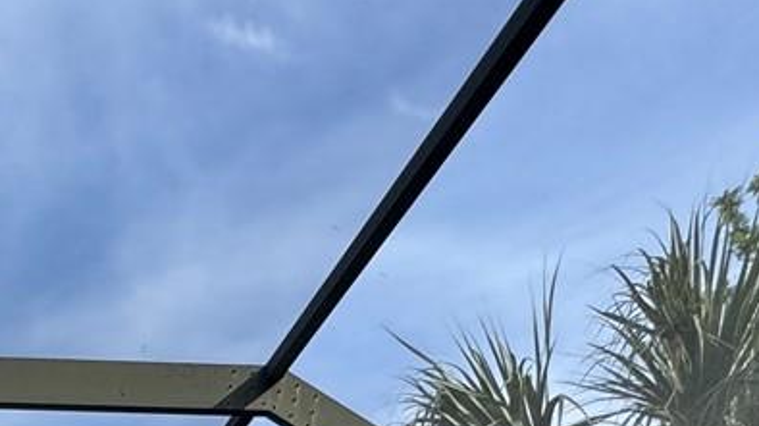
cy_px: 933
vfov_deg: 14.7
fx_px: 1247
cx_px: 13
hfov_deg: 31.5
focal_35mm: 62
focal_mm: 2.22
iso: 50
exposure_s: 1/713
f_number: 2.2
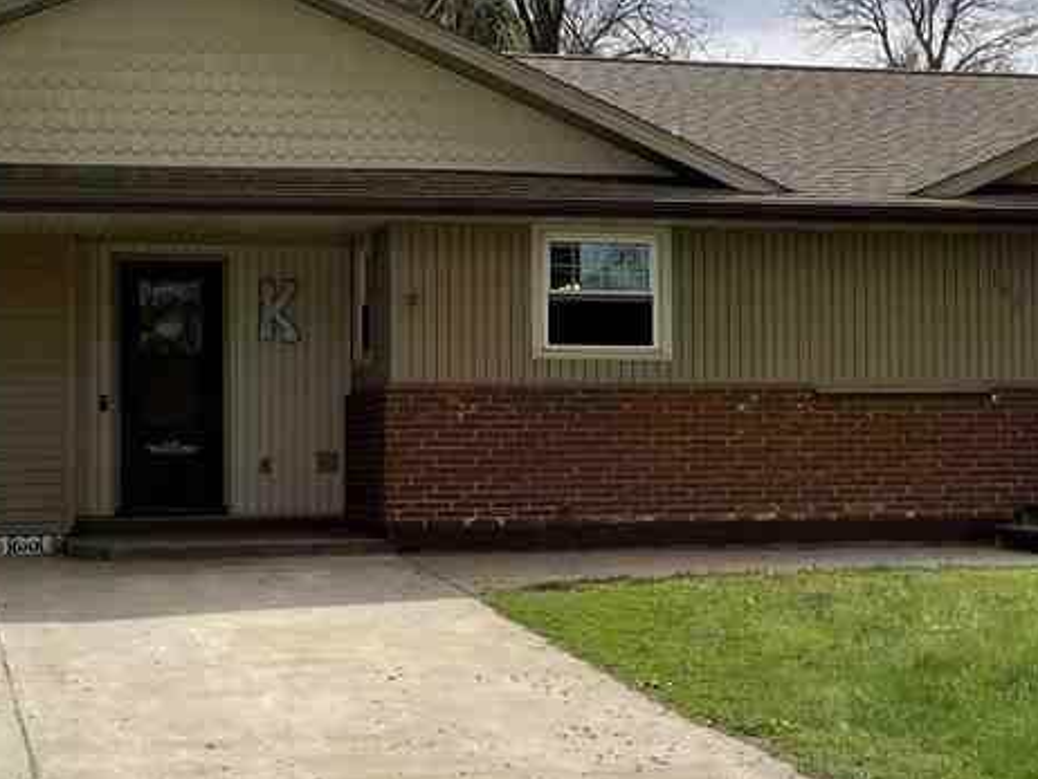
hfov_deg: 27.0
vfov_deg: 20.5
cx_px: 582
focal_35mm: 72
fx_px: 2160
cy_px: 377
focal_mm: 4.2
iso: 32
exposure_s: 1/4292
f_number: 1.6
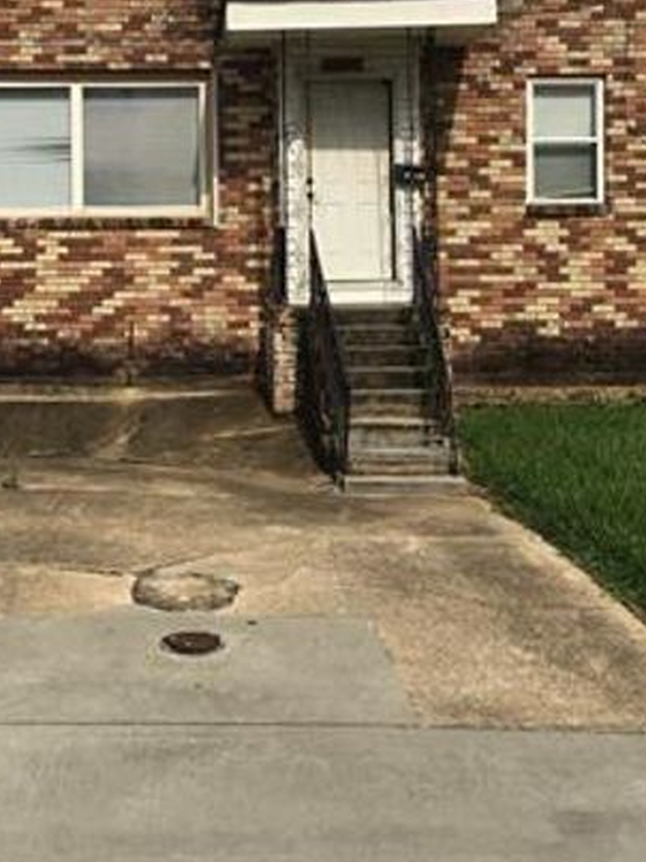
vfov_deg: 39.0
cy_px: 264
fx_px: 1195
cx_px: 201
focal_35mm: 48
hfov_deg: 30.0
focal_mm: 4.15
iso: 25
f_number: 2.2
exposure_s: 1/2024
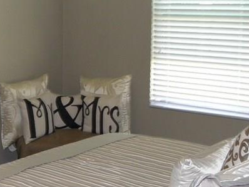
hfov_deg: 25.7
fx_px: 518
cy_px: 89
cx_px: 1
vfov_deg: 20.5
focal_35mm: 72
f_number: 3.5
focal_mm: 5
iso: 160
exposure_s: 1/30
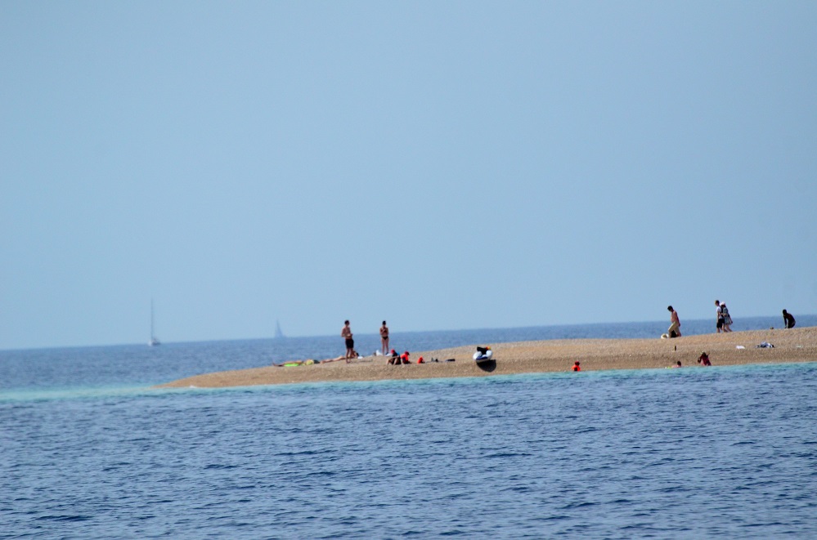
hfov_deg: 4.6
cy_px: 270
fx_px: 10188
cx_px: 408
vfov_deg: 3.0
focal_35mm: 450
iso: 1400
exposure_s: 1/8000
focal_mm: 300
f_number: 6.3
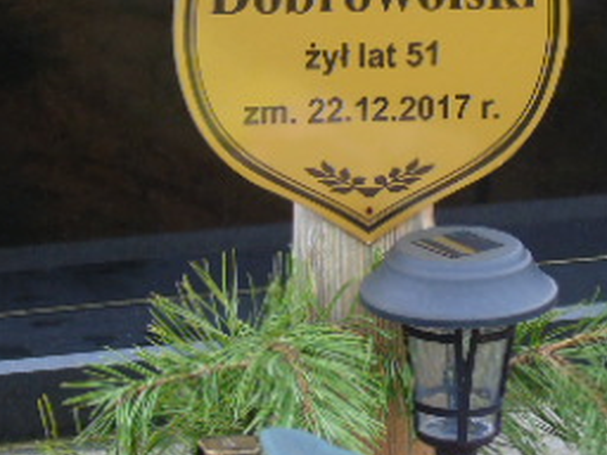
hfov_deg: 7.3
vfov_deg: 5.5
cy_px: 185
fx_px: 4735
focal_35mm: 270
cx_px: 389
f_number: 4.4
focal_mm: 19
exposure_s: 1/30
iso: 100
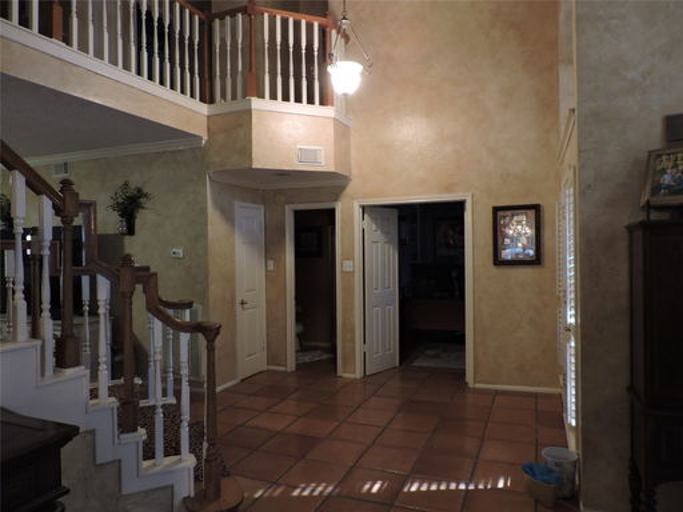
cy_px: 256
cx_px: 342
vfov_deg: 56.8
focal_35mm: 24
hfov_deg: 71.6
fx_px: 474
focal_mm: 4.3
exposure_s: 1/25
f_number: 3
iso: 400
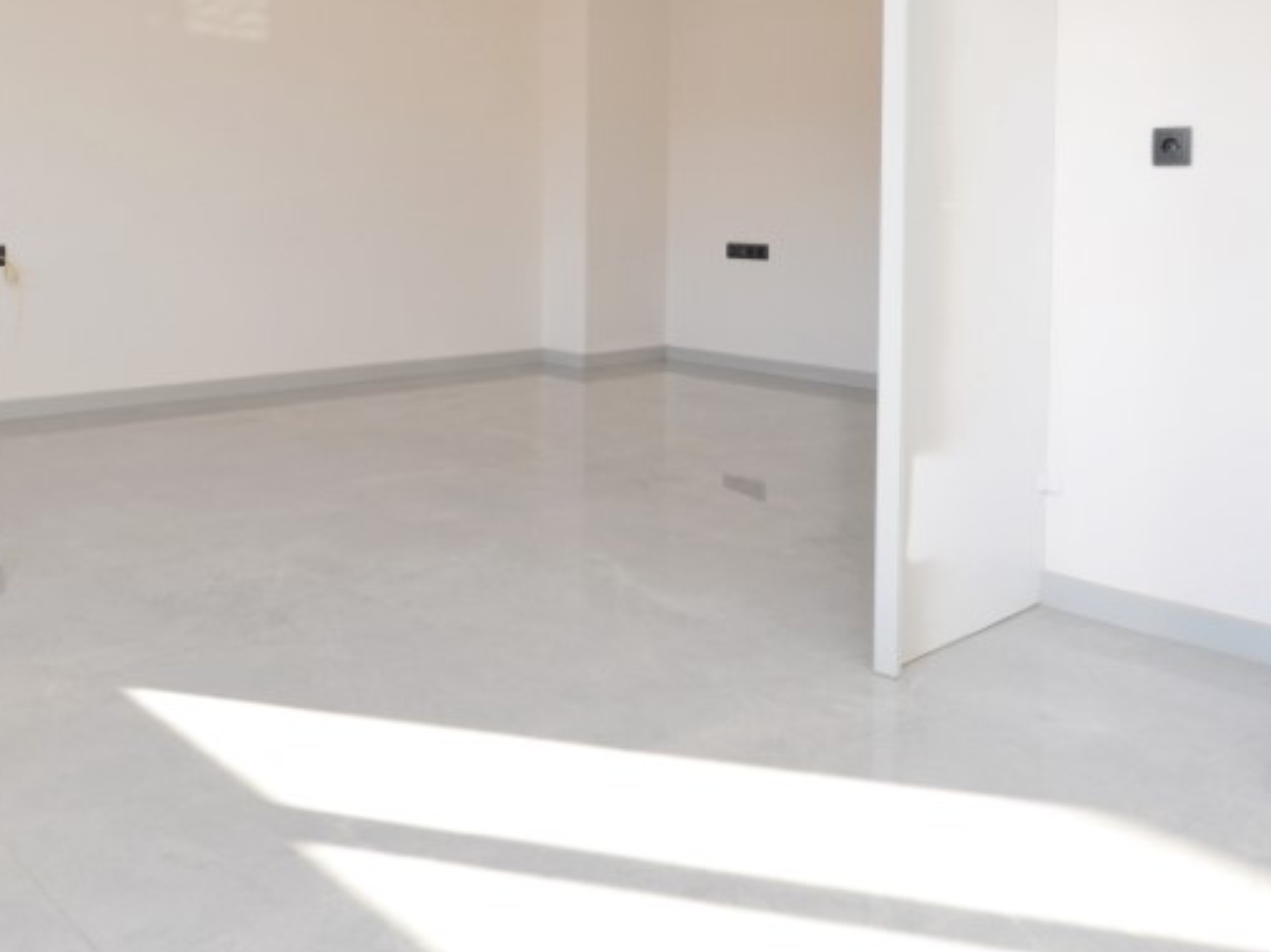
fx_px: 1211
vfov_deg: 41.0
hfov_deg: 55.4
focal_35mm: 33
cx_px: 656
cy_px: 186
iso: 160
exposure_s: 1/125
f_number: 5.6
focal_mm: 10
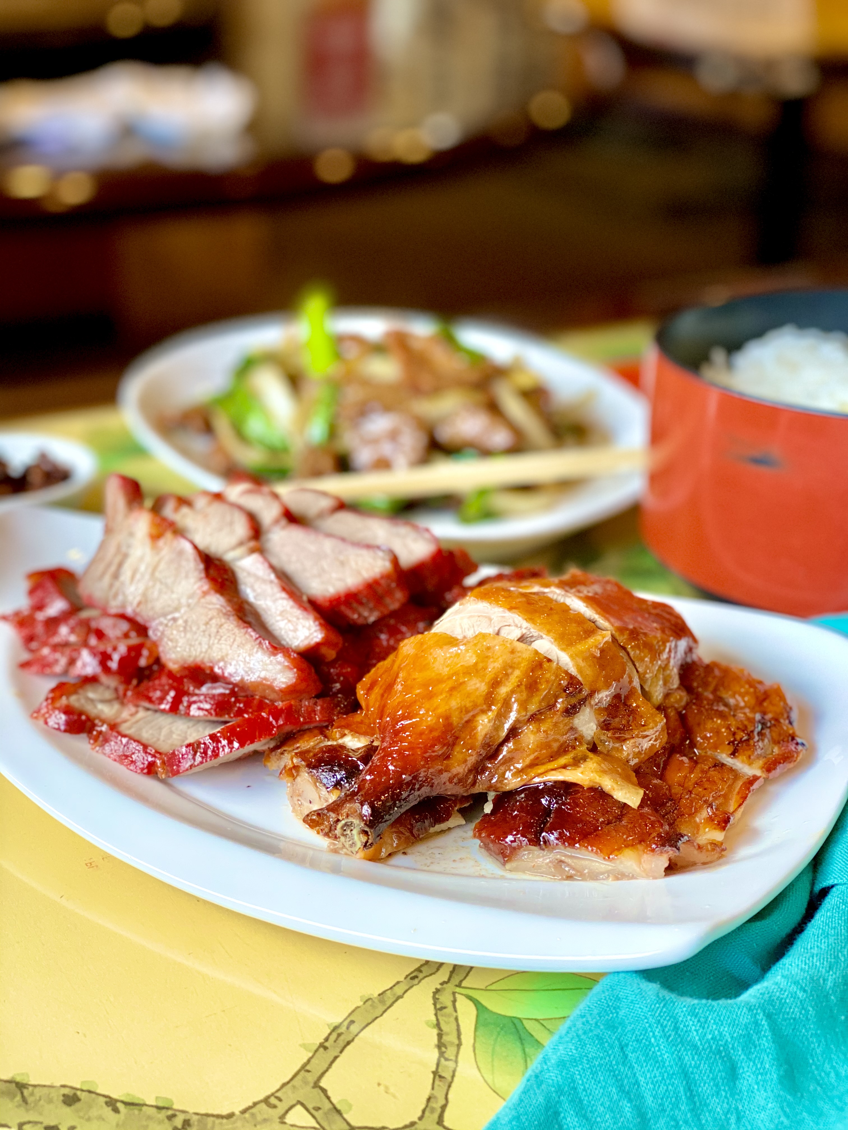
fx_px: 1698
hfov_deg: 28.0
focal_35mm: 52
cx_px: 424
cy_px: 565
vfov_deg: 36.8
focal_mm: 6
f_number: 2
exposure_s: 1/120
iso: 125
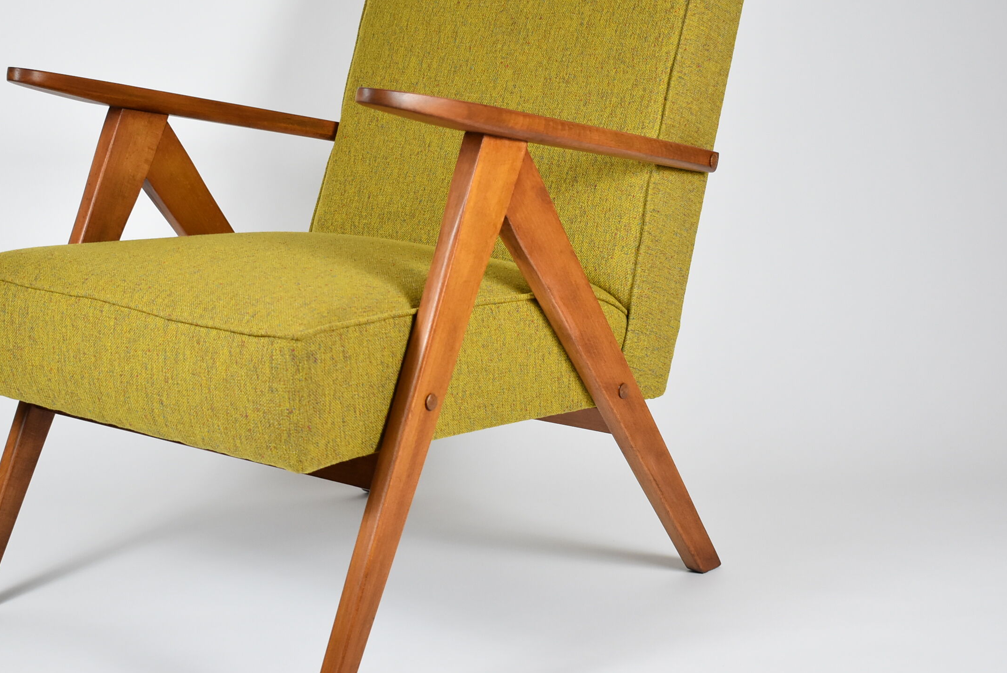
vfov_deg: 19.2
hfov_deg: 28.4
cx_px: 399
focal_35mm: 71
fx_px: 1988
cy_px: 304
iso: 900
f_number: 4.5
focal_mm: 34
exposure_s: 1/125
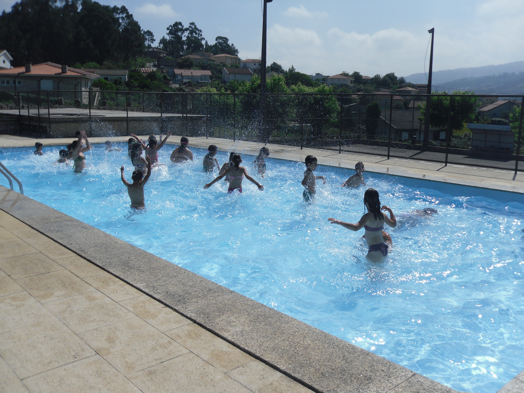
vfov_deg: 40.7
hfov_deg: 52.6
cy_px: 196
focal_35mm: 35
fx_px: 530
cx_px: 262
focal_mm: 6.3
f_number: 8.2
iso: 80
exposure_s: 1/490
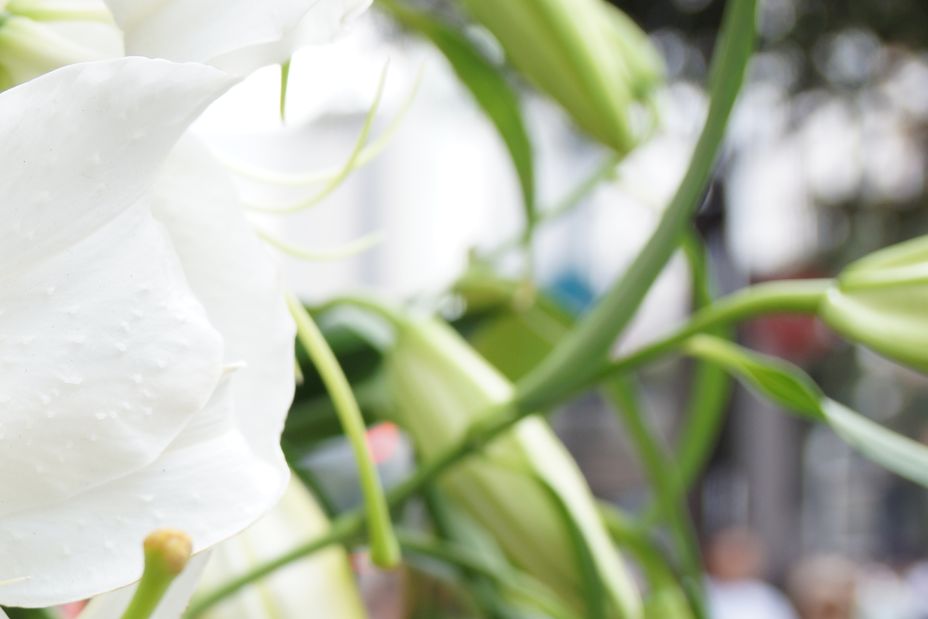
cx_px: -94
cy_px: 577
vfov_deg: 14.1
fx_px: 2475
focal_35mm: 96
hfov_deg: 20.3
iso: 100
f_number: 4
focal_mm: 27
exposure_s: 1/60
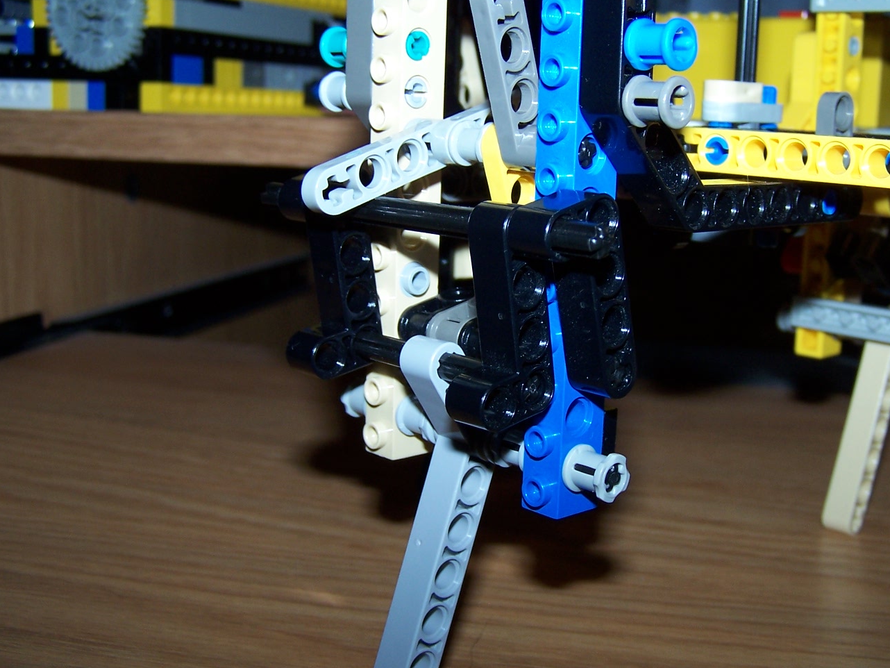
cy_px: 328
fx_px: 1183
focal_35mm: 46
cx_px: 537
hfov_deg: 41.0
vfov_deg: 31.5
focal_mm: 6.3
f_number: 2.8
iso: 80
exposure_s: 1/60
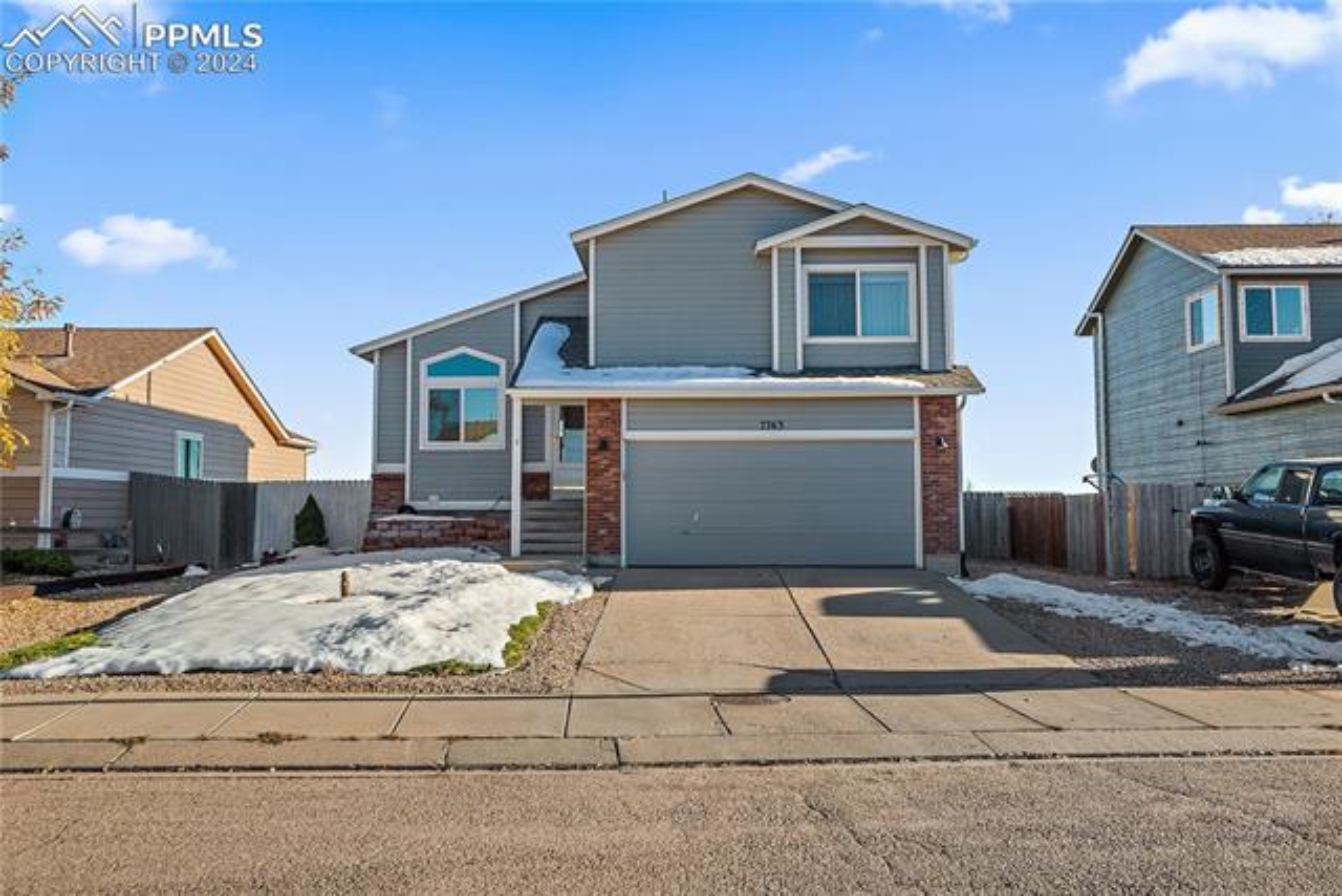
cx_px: 671
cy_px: 448
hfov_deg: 69.4
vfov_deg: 49.6
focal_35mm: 26
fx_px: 969
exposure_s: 1/80
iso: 100
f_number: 10
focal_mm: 26
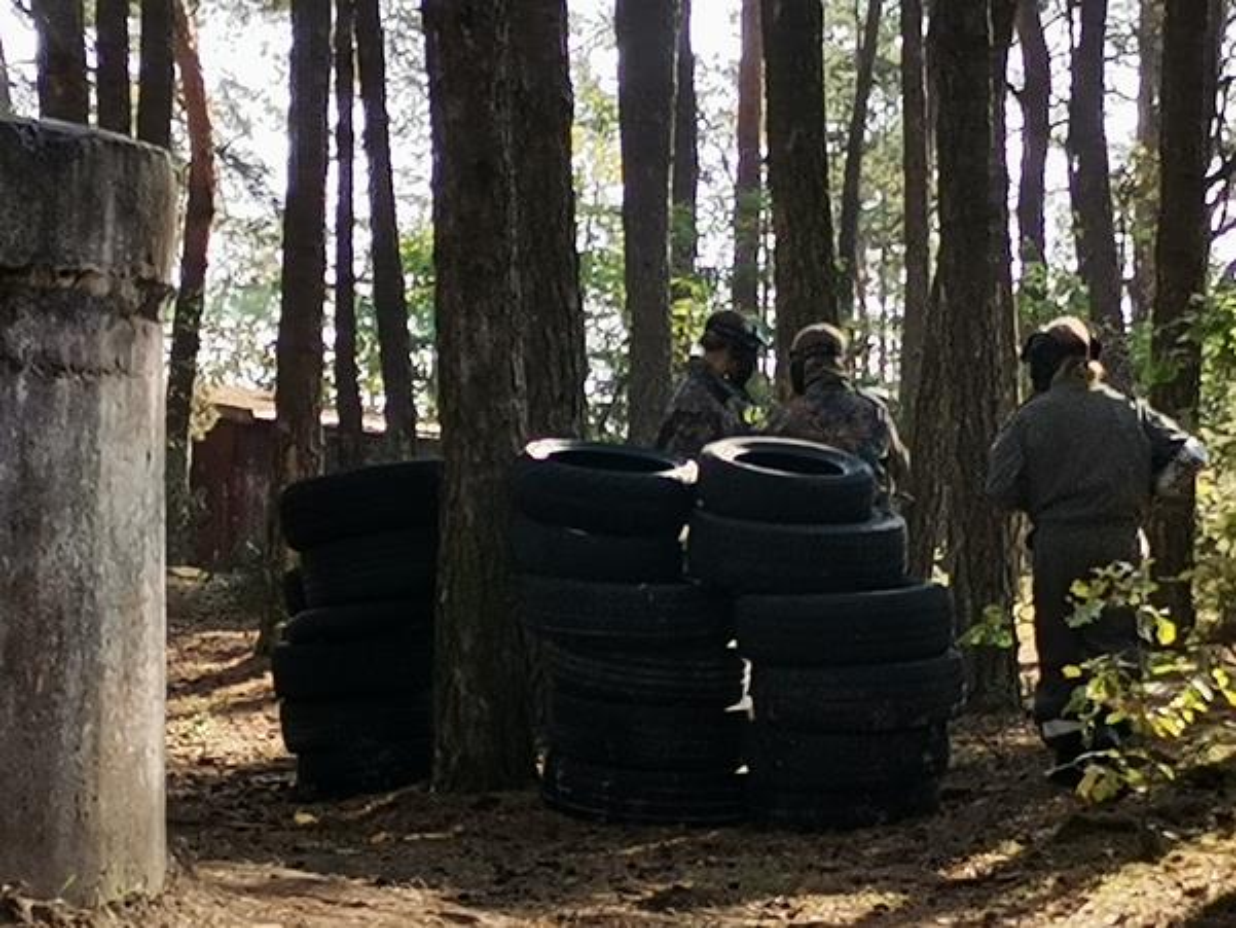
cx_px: 618
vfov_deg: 13.2
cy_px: 464
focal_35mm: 112
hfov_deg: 17.6
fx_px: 4000
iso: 50
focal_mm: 4.75
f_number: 1.8
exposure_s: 1/562
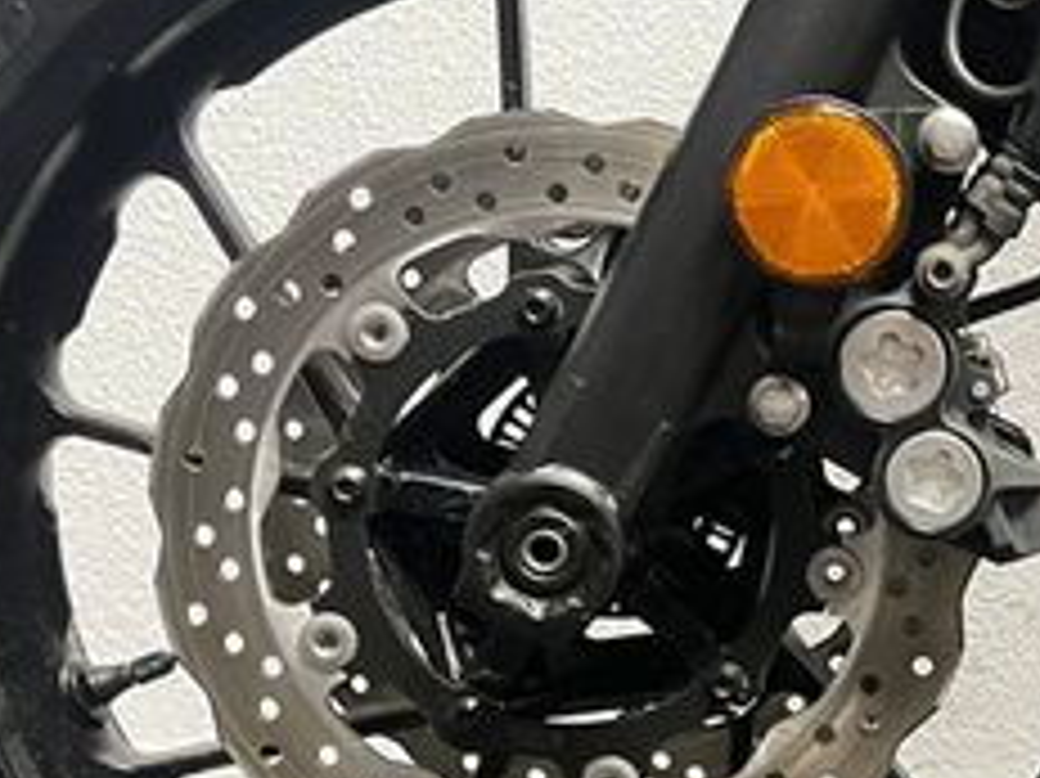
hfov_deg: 25.8
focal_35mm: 72
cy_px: 477
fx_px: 2162
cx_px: 1008
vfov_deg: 20.4
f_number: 1.6
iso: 500
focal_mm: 5.1
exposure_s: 1/25
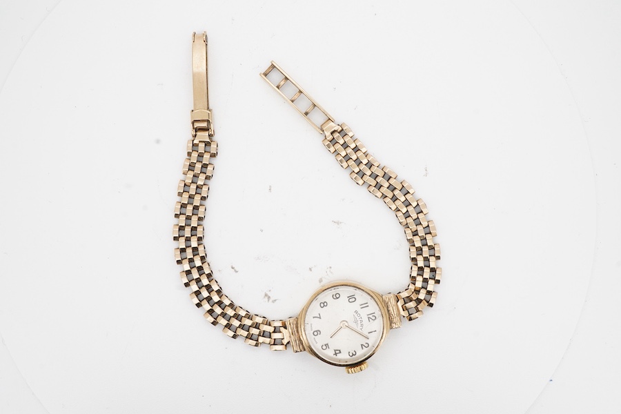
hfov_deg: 43.6
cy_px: 207
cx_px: 310
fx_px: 776
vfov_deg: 29.9
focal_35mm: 45
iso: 250
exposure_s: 1/125
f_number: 22
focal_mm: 30
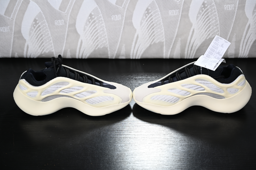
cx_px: 128
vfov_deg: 22.6
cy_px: 85
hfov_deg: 33.4
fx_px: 426
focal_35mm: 60
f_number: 4
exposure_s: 1/160
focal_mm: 60
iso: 500
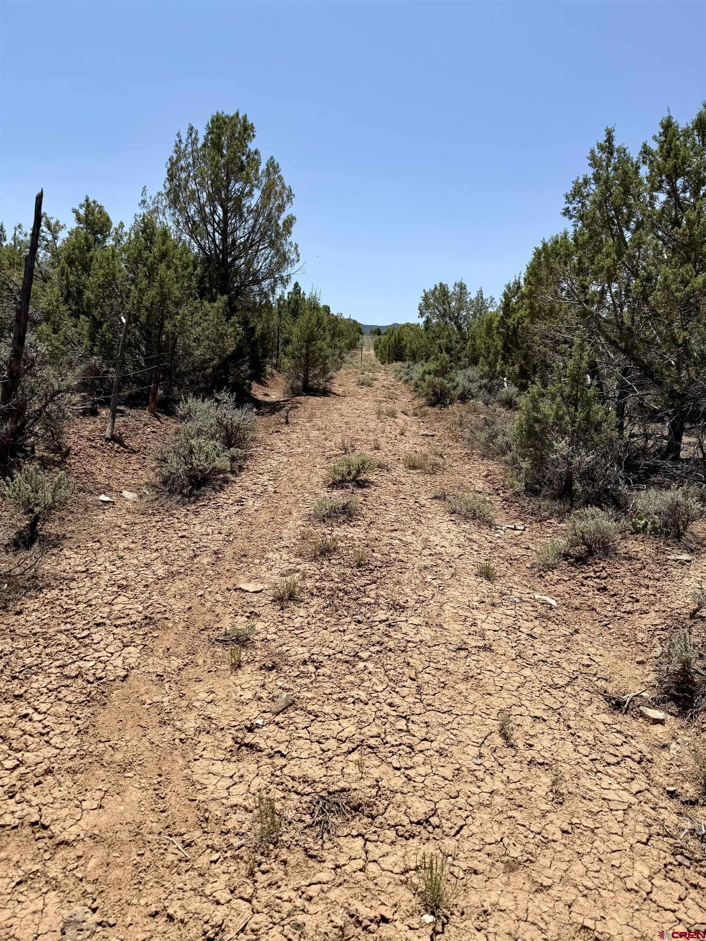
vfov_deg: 71.6
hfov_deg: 56.8
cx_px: 353
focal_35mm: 24
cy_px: 470
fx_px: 653
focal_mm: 6.76
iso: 80
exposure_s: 1/5319
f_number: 1.78
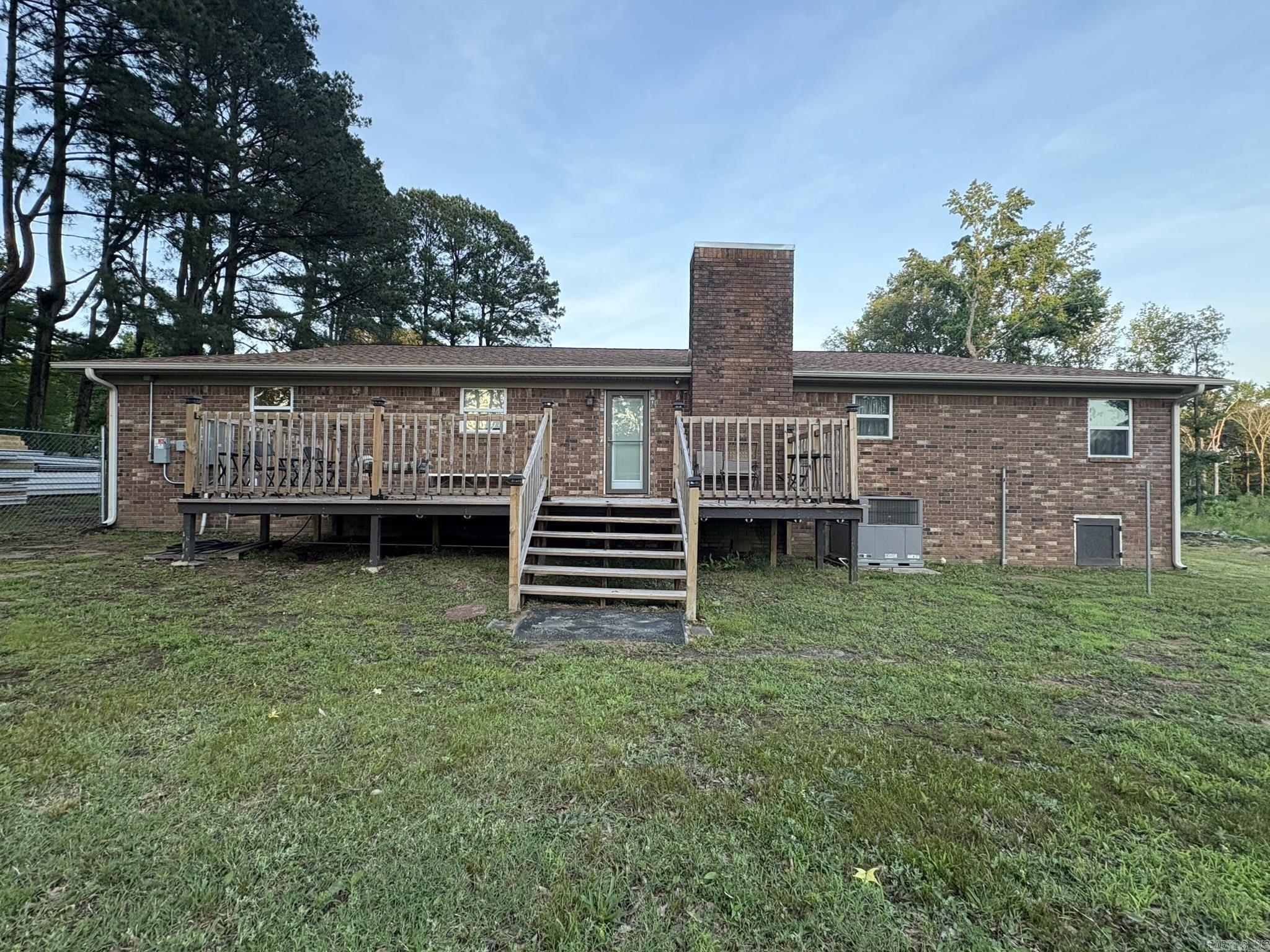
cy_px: 476
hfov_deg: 102.1
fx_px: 514
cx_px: 635
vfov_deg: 85.7
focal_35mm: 14
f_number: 2.2
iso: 125
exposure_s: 1/133
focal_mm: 2.22
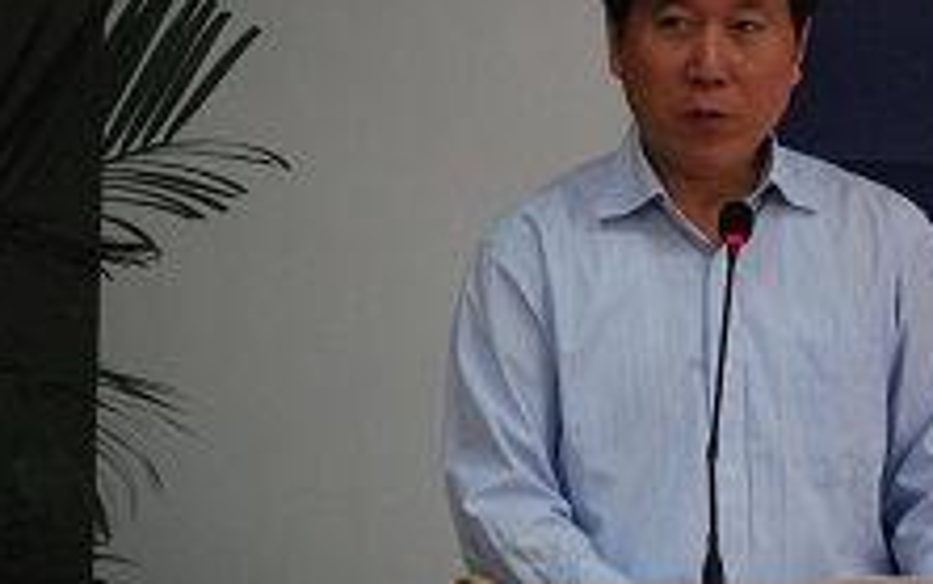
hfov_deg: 4.8
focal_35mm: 441
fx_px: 11219
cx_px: 685
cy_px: 378
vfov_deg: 3.0
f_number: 5.3
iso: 1600
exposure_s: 1/60
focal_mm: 160
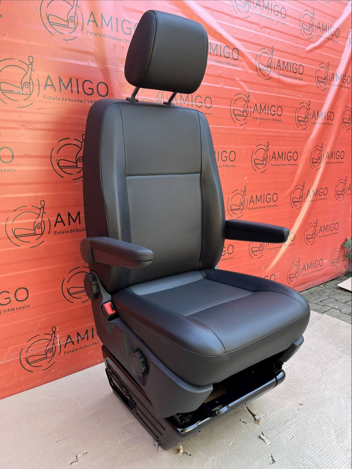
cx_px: 176
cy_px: 234
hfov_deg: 53.1
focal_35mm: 26
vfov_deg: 67.3
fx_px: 353
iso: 50
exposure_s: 1/121
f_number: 1.6
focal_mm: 5.1
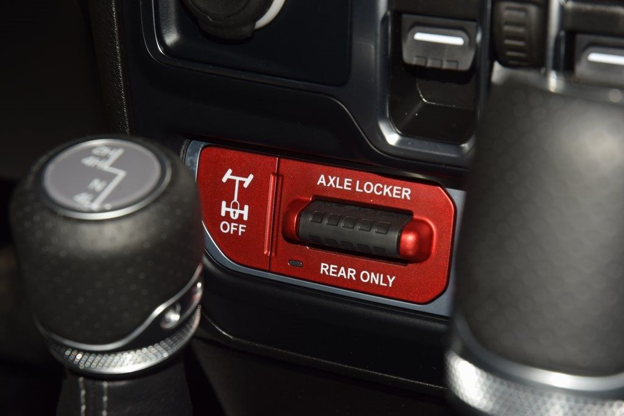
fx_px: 1820
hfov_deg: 19.5
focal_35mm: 105
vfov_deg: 13.0
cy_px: 208
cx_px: 312
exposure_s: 1/125
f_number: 8
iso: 100
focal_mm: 70
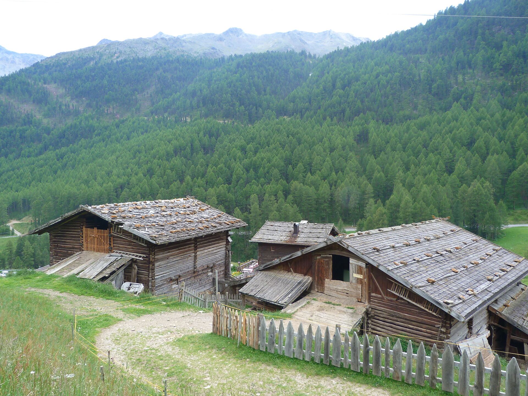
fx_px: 381
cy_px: 198
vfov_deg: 54.9
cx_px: 264
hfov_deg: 69.4
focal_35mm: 25
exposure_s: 1/125
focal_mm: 4.5
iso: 80
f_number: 4
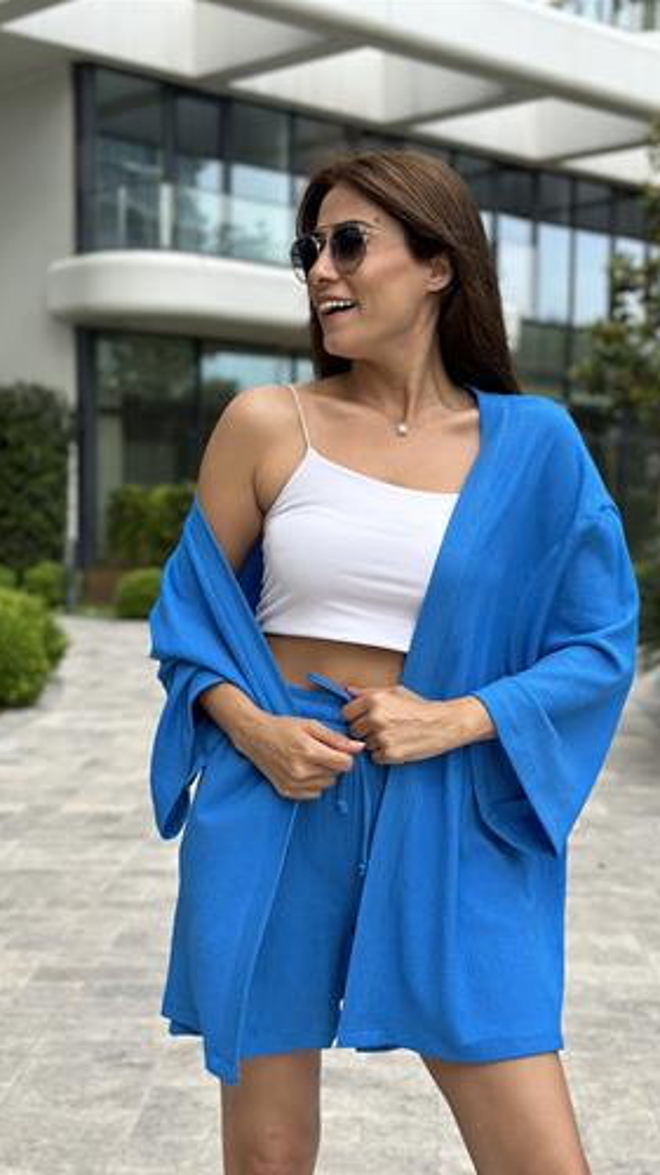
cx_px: 362
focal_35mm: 53
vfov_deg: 39.2
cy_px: 590
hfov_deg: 22.6
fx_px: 1650
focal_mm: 6.86
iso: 80
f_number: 1.78
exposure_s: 1/574
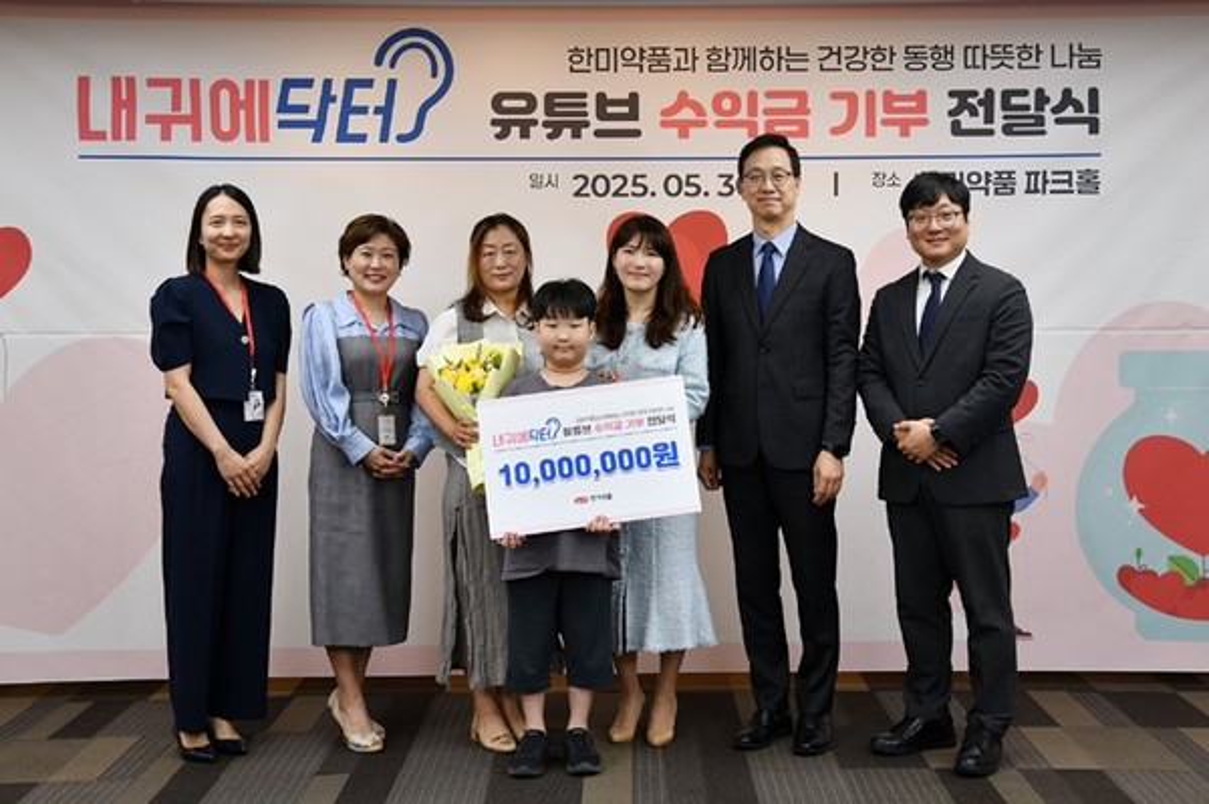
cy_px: 402
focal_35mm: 42
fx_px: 1409
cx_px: 604
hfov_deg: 46.4
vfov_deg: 31.8
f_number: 4.2
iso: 180
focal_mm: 42
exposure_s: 1/50
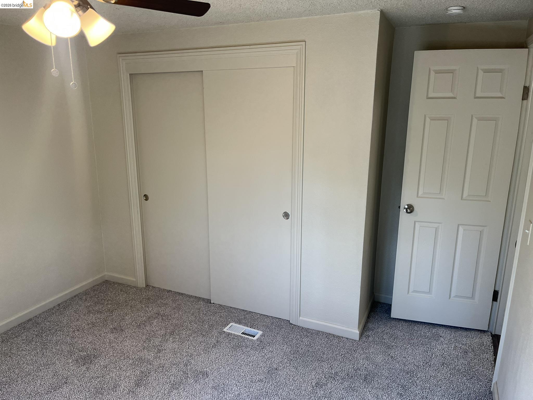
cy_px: 200
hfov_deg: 67.3
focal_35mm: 26
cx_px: 266
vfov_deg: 53.1
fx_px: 400
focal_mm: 5.1
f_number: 1.6
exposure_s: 1/120
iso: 64
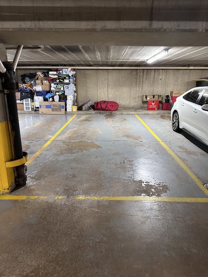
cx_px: 104
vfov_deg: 71.6
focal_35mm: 24
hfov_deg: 56.8
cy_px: 138
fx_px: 192
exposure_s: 1/60
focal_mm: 6.86
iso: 800
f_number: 1.78
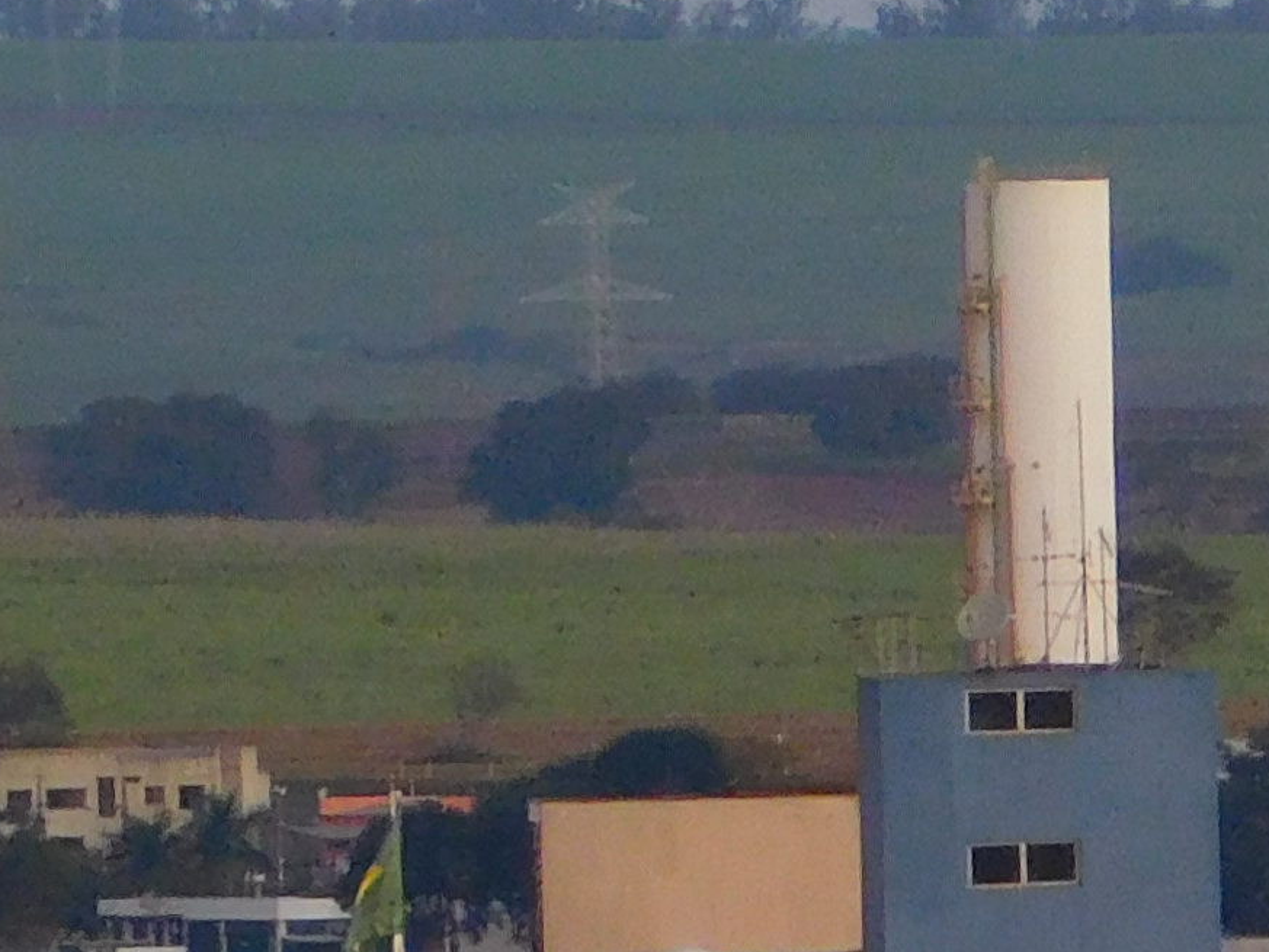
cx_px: 977
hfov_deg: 1.1
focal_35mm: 1773
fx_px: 65006
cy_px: 1804
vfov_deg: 0.8
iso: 200
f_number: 5.8
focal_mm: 59.7
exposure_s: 1/25
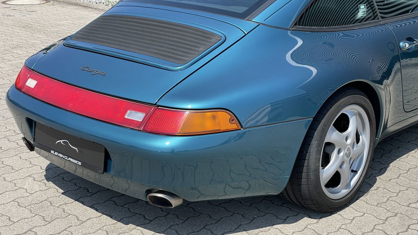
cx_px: 209
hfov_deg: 36.6
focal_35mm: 57
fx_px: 632
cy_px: 122
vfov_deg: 21.1
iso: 25
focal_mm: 6
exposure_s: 1/940
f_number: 2
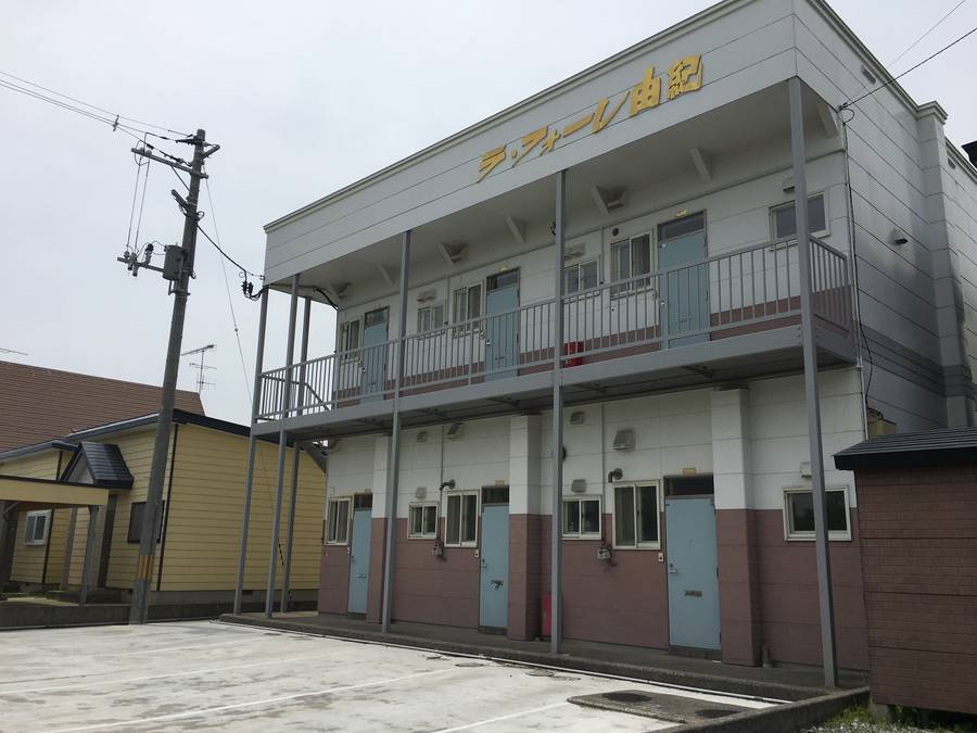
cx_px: 488
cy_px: 366
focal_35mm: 29
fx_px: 818
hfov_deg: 61.7
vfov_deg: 48.2
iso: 25
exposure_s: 1/4049
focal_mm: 4.15
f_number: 2.2
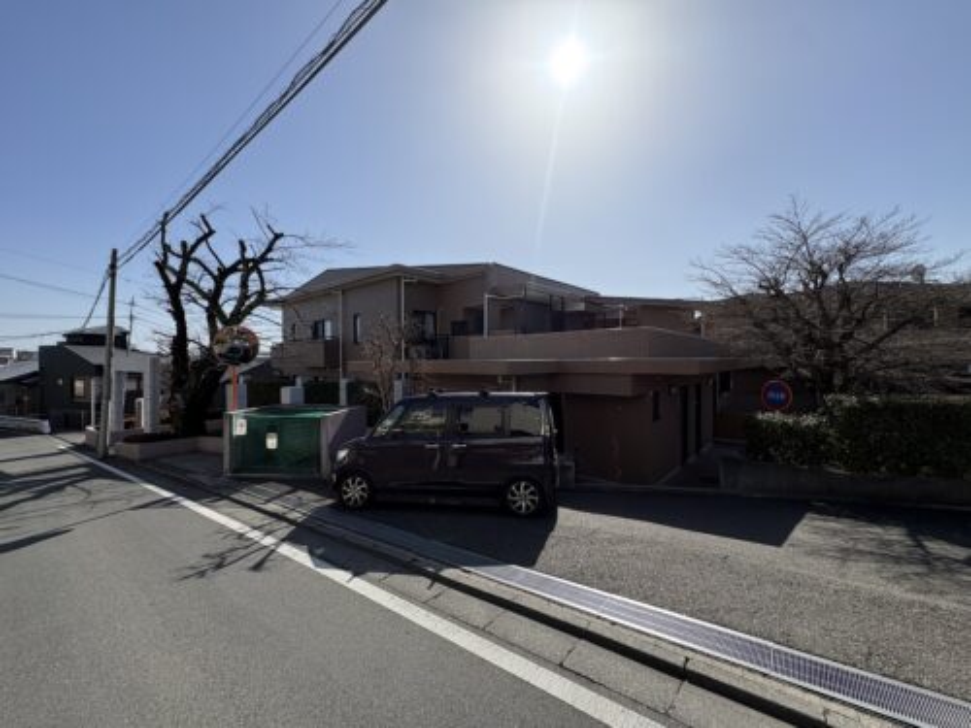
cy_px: 364
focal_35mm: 14
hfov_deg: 102.1
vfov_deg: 85.7
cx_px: 486
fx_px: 393
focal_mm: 2.22
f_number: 2.2
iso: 50
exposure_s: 1/2208
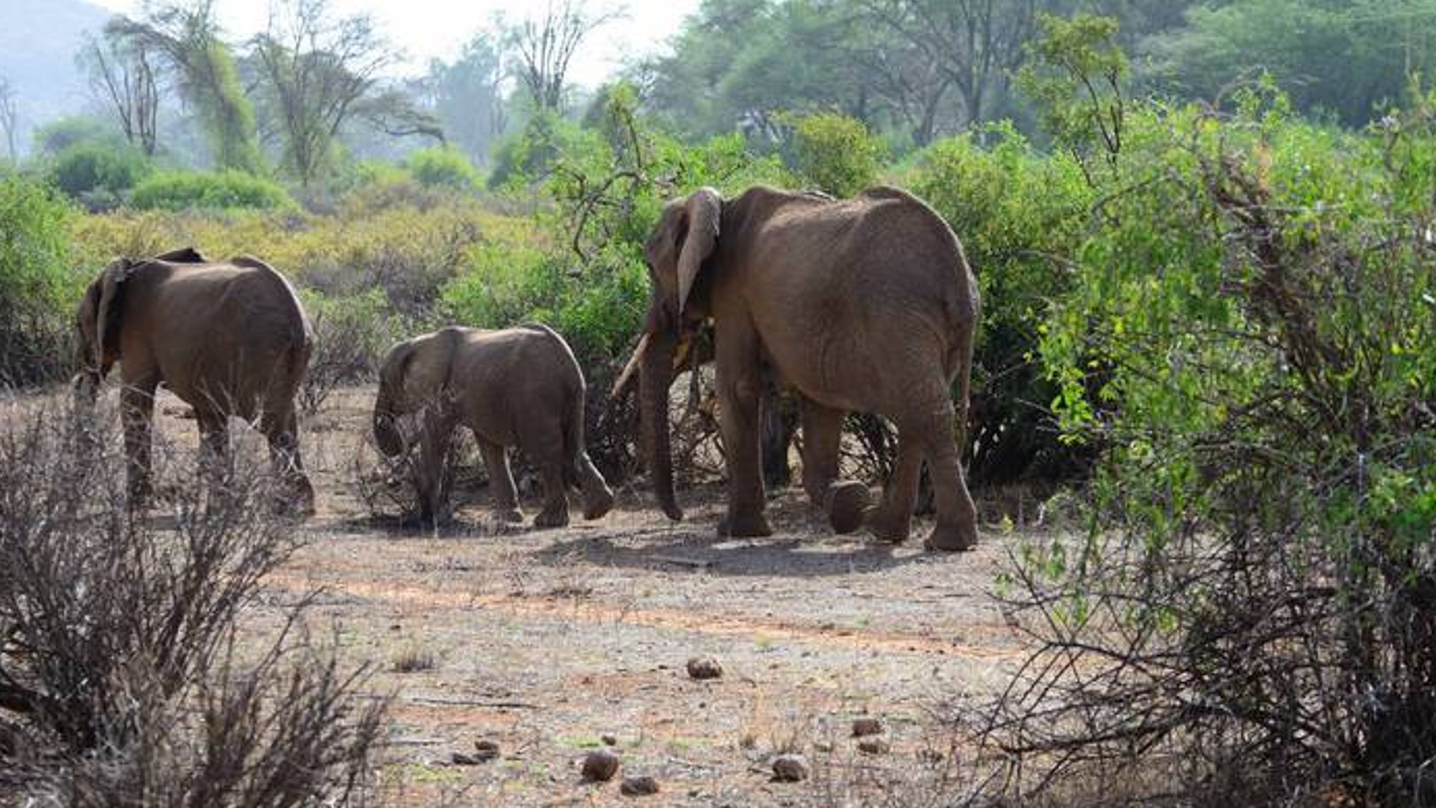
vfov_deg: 9.0
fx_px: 5123
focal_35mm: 135
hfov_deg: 16.0
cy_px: 413
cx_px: 717
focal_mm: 85
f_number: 4.8
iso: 160
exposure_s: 1/500
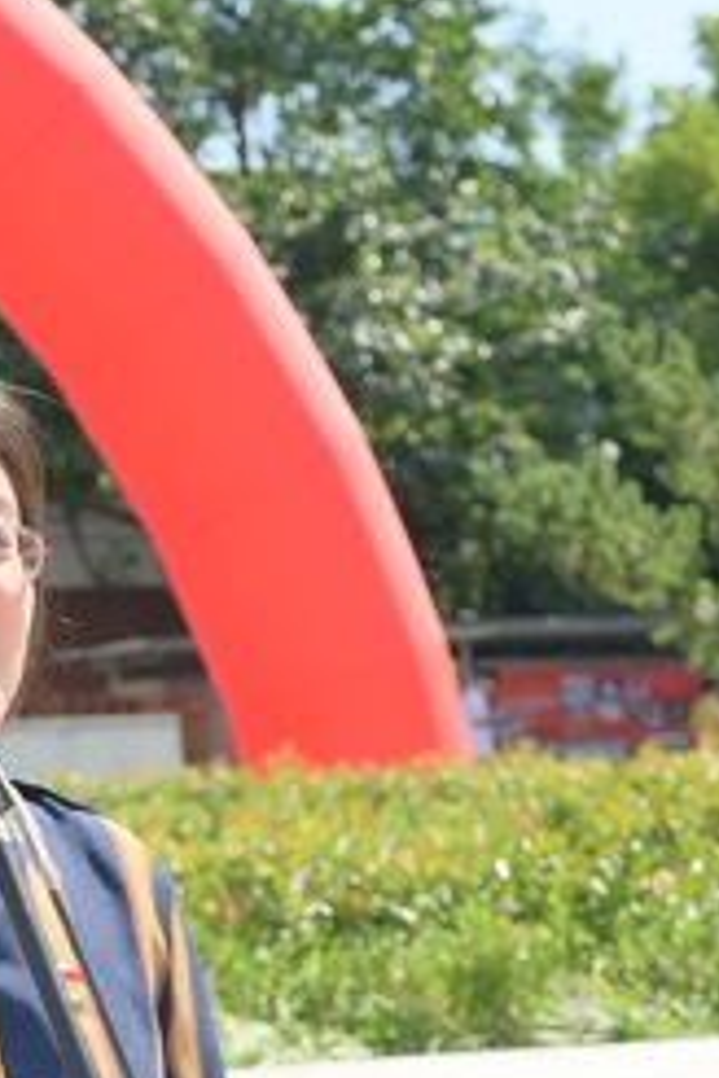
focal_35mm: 128
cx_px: 39
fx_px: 3834
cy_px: 1286
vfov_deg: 15.4
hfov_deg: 10.6
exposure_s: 1/320
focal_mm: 35
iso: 100
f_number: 5.6
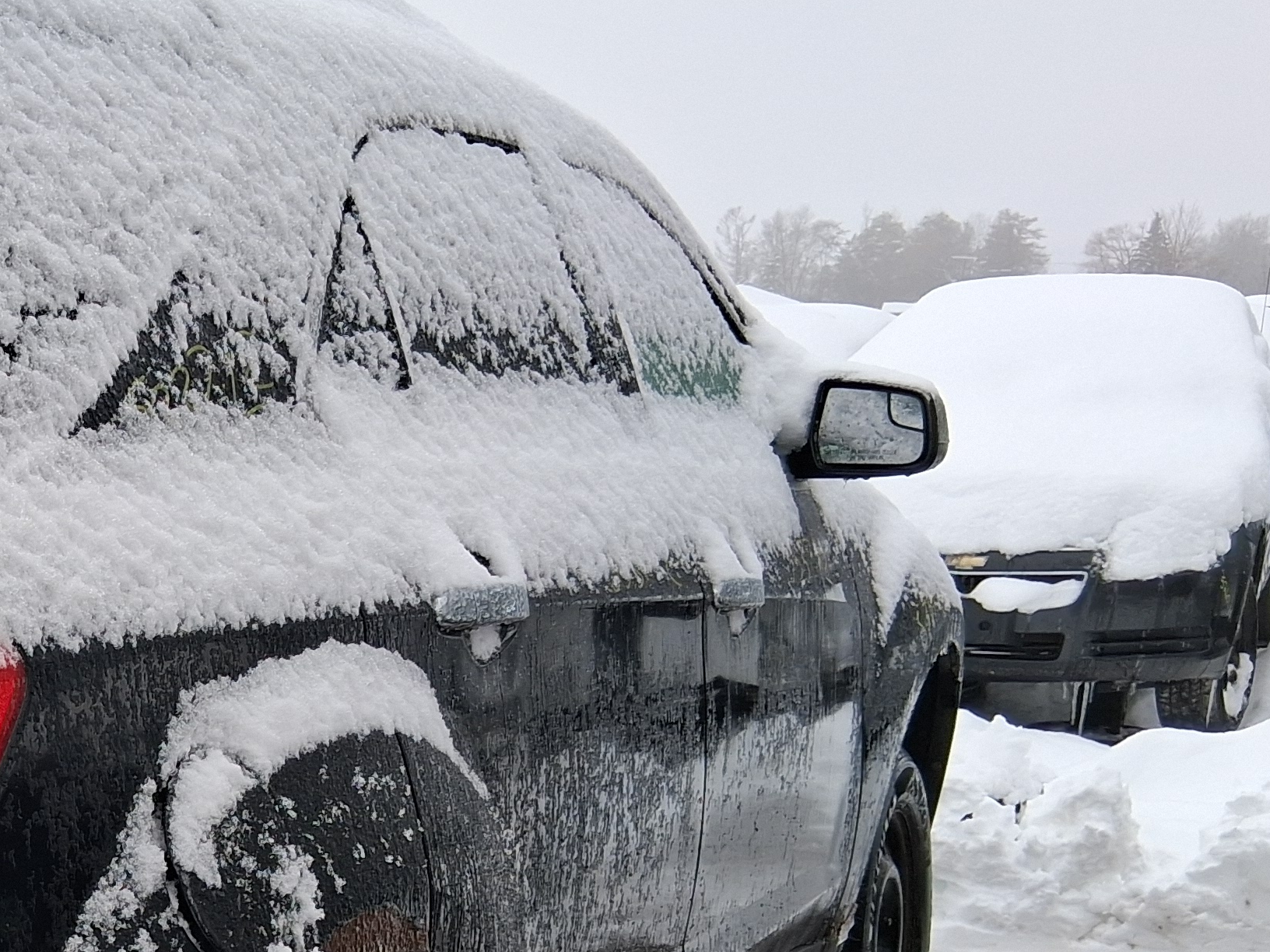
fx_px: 2385
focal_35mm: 65
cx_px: -159
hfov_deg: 27.1
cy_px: 912
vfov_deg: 21.9
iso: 25
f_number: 1.8
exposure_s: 1/100
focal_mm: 3.98
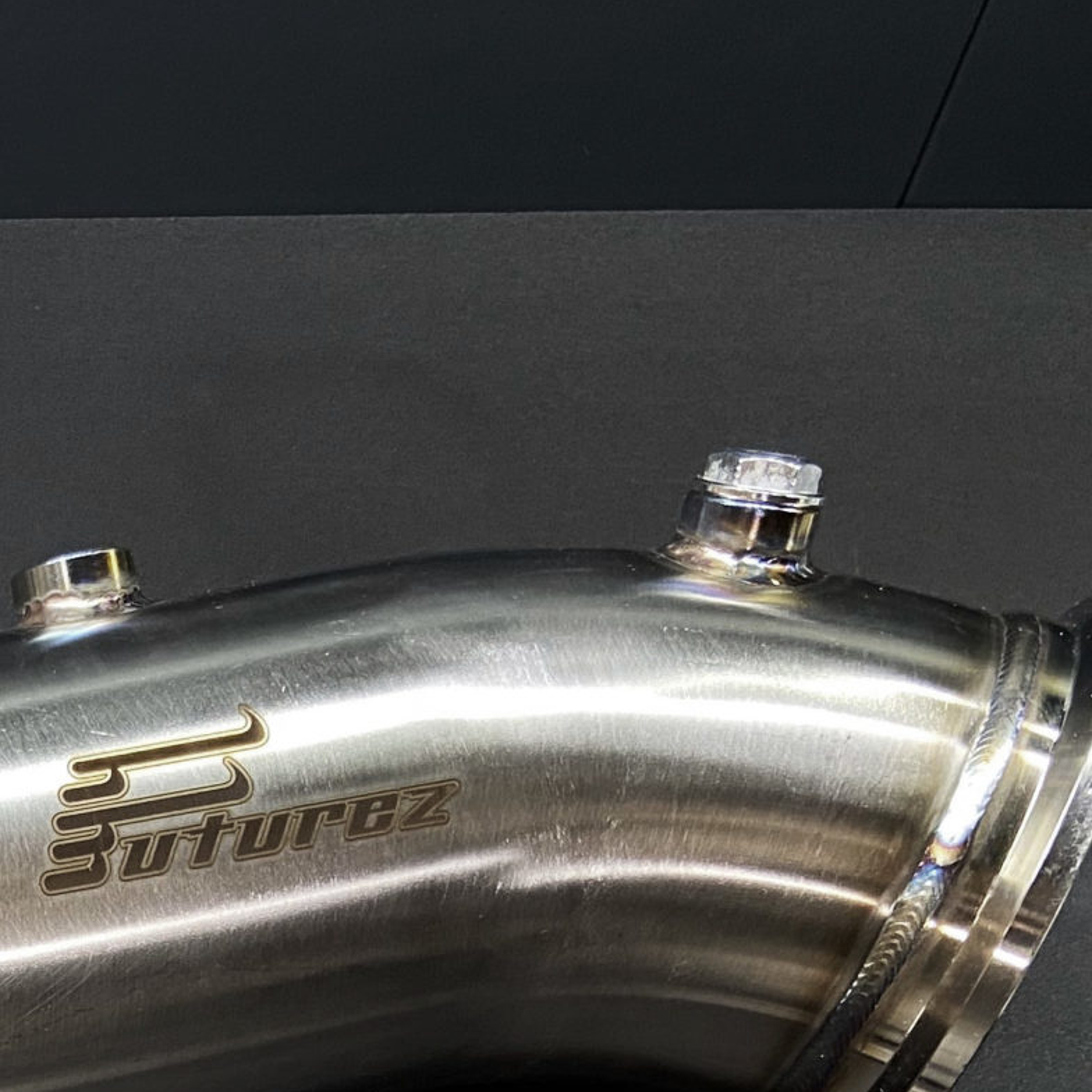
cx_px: -323
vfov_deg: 21.8
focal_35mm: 75
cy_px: 1222
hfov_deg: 21.0
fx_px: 2677
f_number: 1.8
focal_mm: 4.25
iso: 80
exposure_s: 1/49
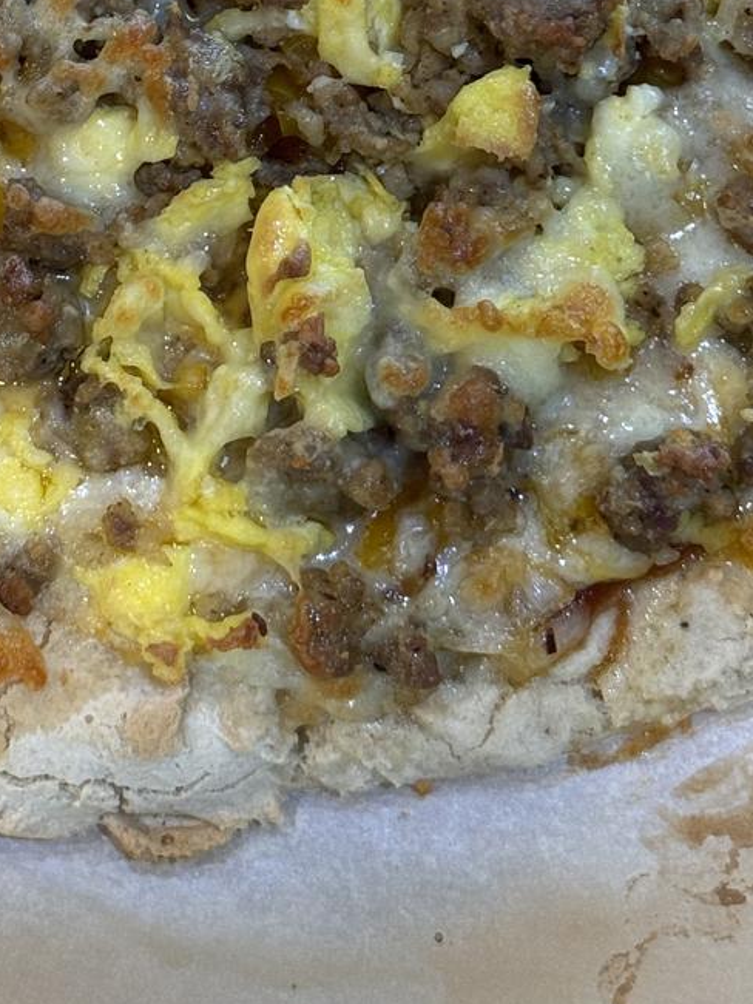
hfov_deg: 12.5
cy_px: -187
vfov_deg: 16.1
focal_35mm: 118
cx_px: 127
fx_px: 3424
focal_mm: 6.76
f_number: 1.78
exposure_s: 1/60
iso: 80
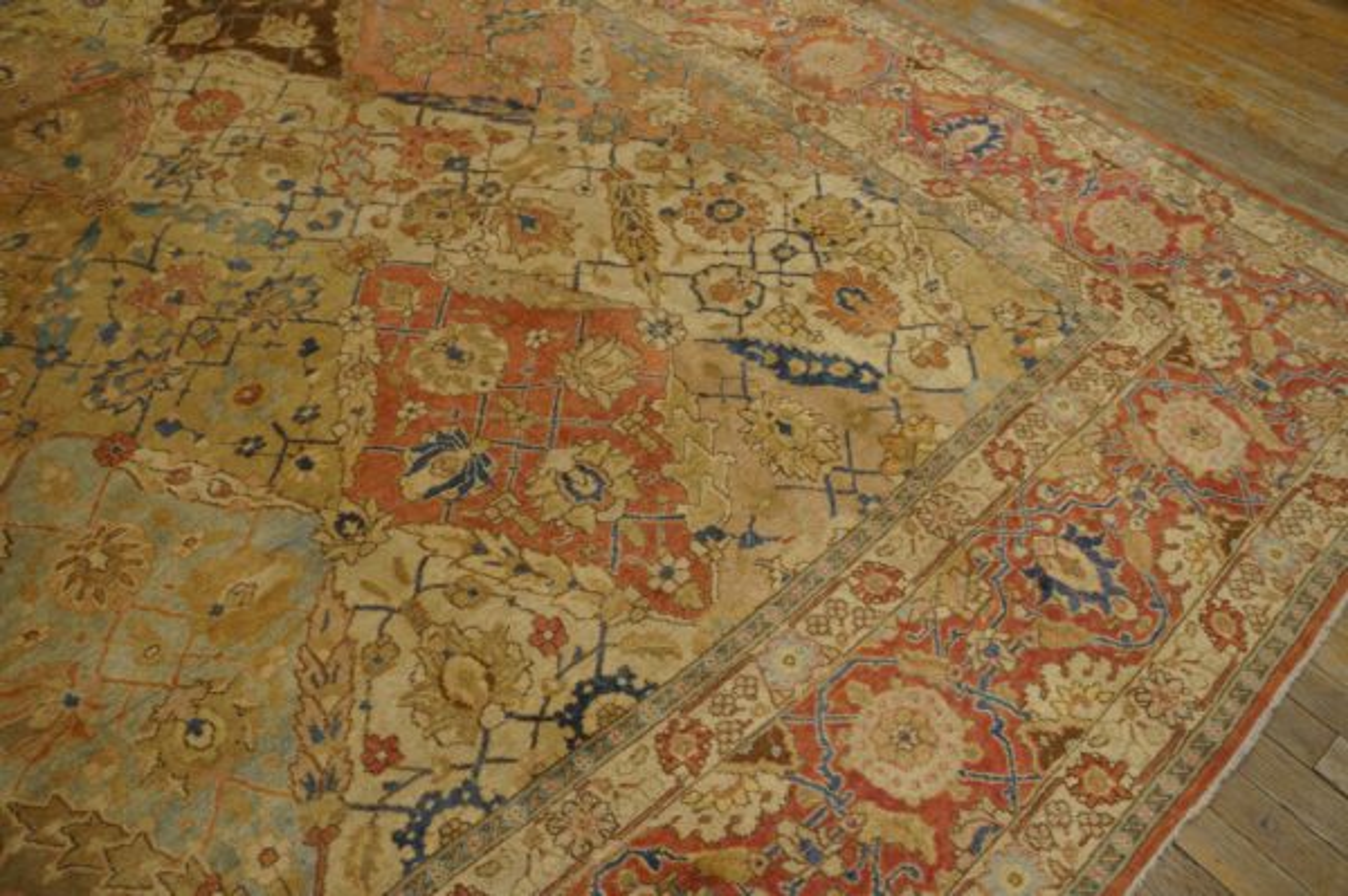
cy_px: 448
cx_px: 674
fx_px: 1010
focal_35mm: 27
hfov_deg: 67.4
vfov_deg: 47.9
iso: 1000
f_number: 4
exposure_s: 1/160
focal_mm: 18
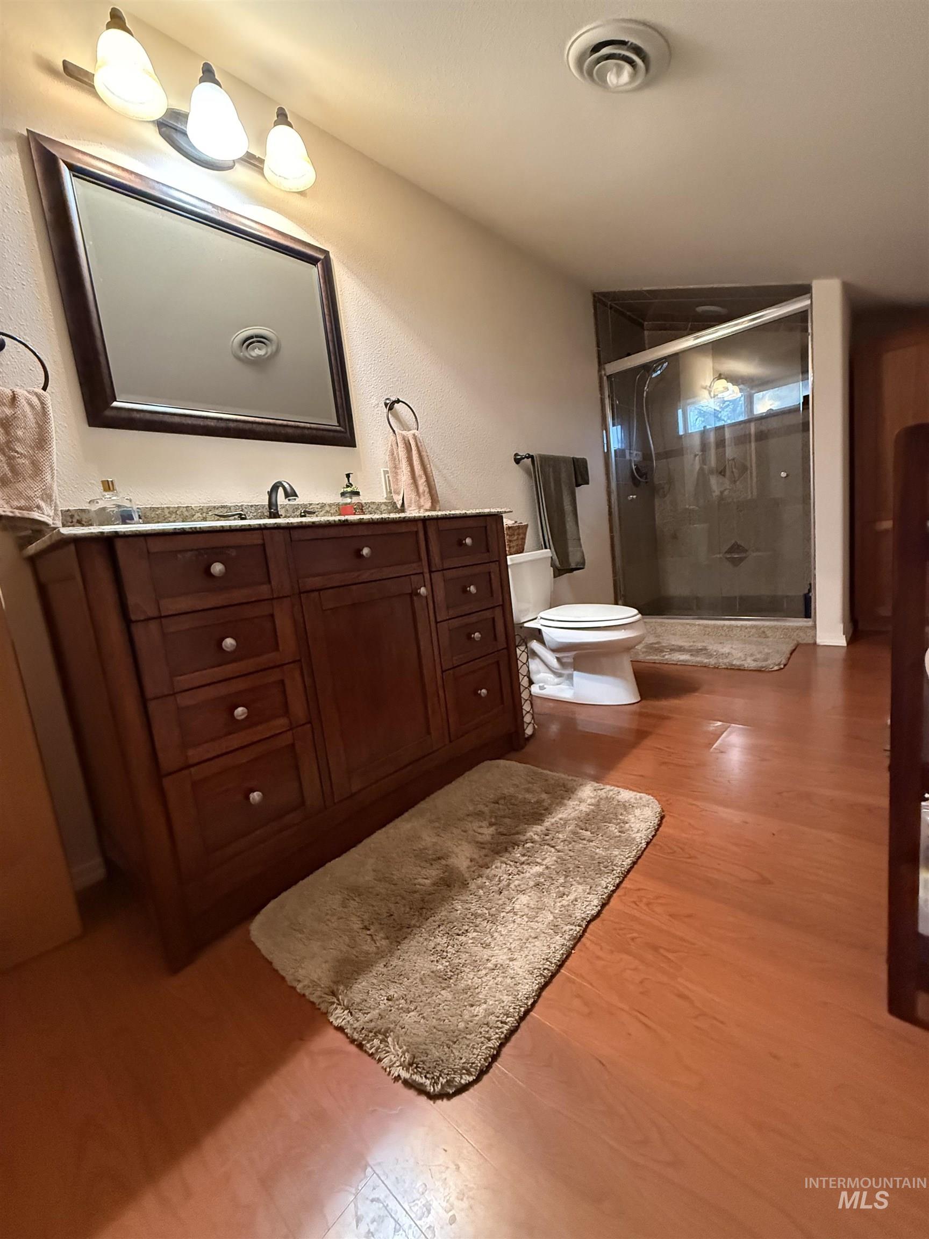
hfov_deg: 85.7
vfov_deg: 102.1
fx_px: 501
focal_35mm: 14
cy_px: 620
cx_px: 464
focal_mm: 2.22
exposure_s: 1/60
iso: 1000
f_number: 2.2
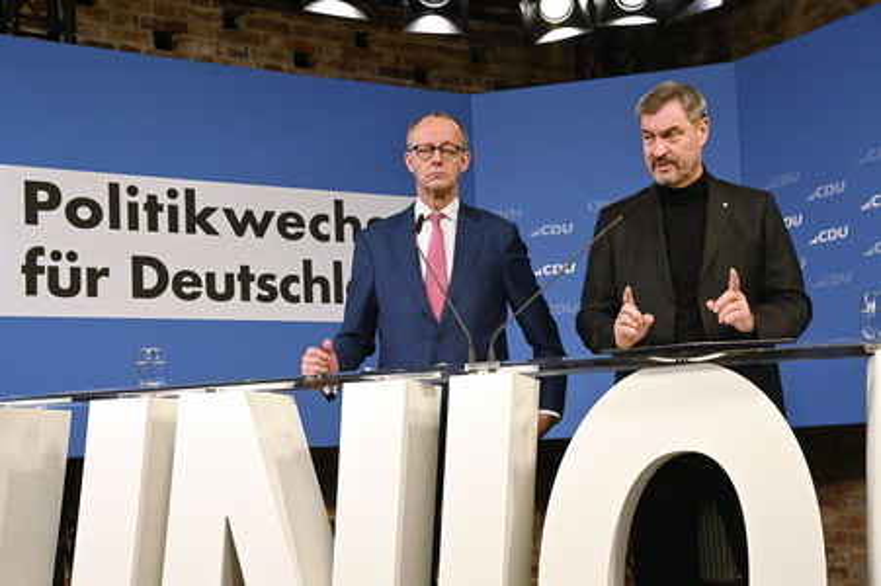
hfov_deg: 36.3
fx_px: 1345
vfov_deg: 24.6
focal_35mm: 55
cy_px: 293
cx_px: 440
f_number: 6.3
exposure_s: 1/400
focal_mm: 55
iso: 8000
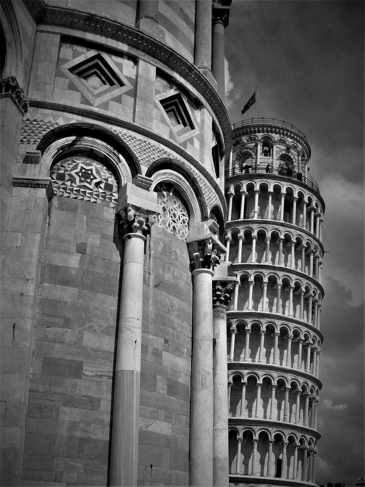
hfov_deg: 44.1
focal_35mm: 32
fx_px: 450
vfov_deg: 56.8
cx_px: 182
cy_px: 244
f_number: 5.5
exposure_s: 1/500
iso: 64
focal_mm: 5.7
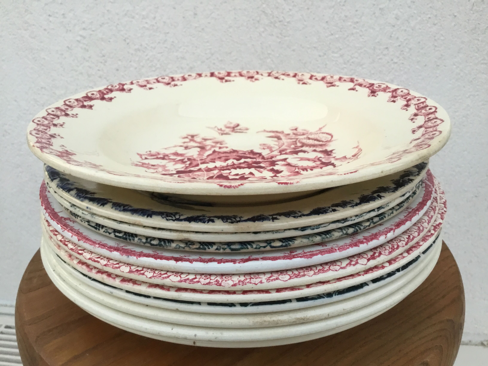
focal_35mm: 31
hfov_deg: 58.4
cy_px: 183
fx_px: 437
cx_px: 244
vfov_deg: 45.4
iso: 50
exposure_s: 1/33
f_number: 2.4
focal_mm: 3.3
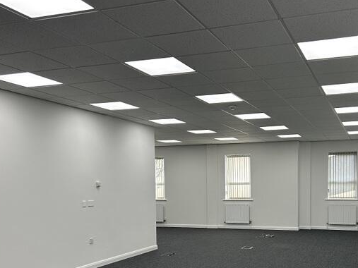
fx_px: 424
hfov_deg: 45.1
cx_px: 238
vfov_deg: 34.5
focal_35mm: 41
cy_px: 197
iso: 40
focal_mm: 5.7
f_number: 1.5
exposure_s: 1/165
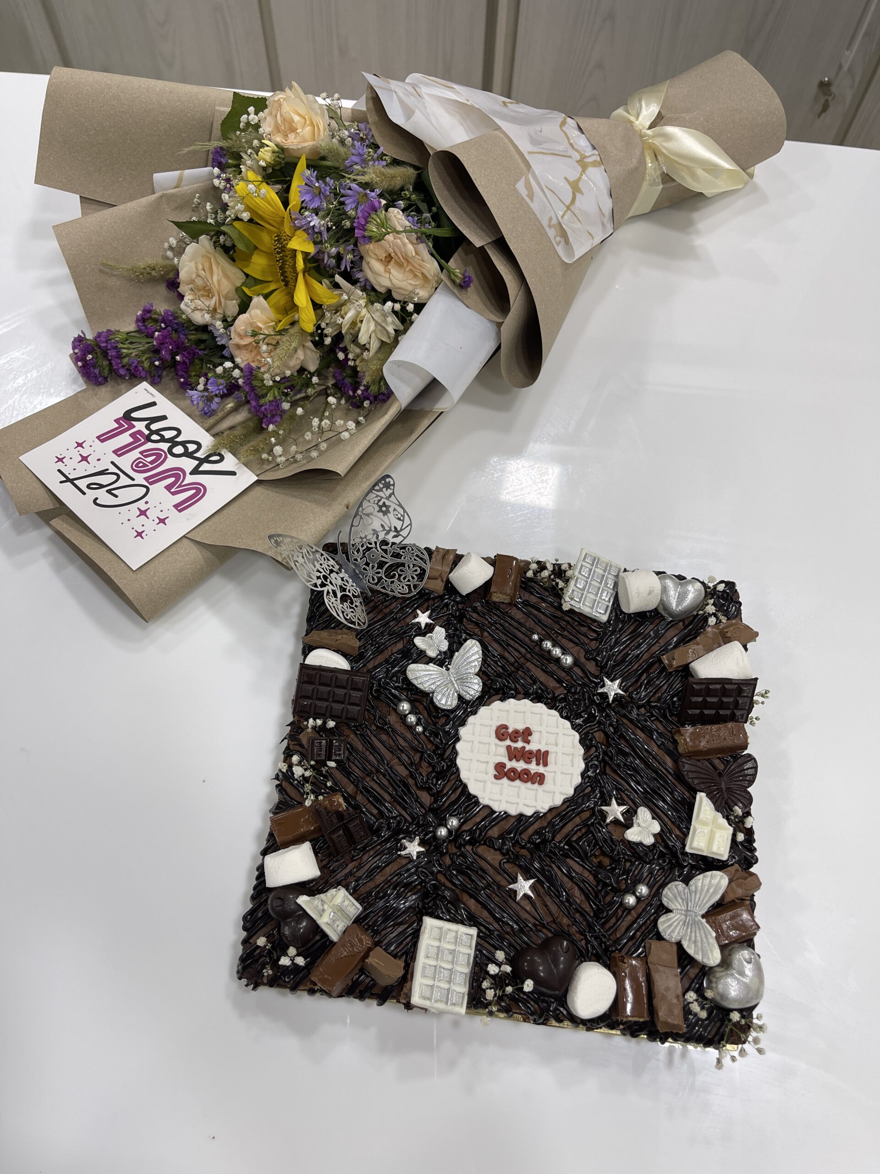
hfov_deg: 54.9
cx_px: 440
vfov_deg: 69.4
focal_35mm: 25
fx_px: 847
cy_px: 587
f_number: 1.6
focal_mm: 5.1
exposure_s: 1/121
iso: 64
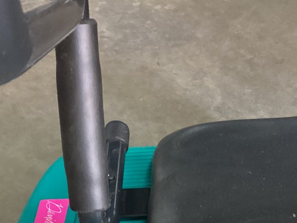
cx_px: 204
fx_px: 687
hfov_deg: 24.3
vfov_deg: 17.5
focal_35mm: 80
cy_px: 278
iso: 320
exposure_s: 1/50
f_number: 2.4
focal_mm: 3.3
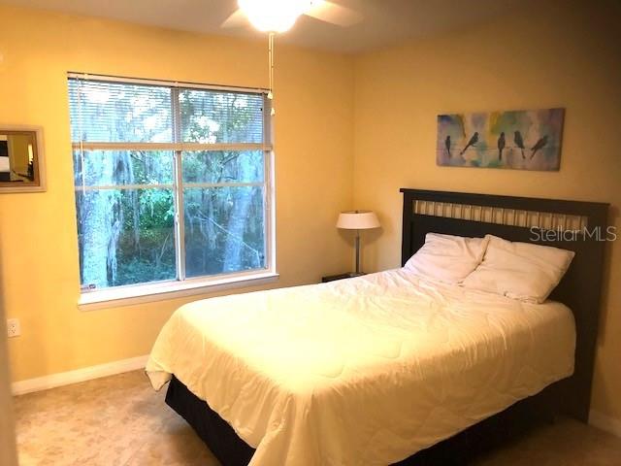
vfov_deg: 48.2
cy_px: 233
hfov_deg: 61.7
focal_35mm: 29
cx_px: 310
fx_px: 520
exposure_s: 1/15
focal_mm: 3.99
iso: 64
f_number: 1.8
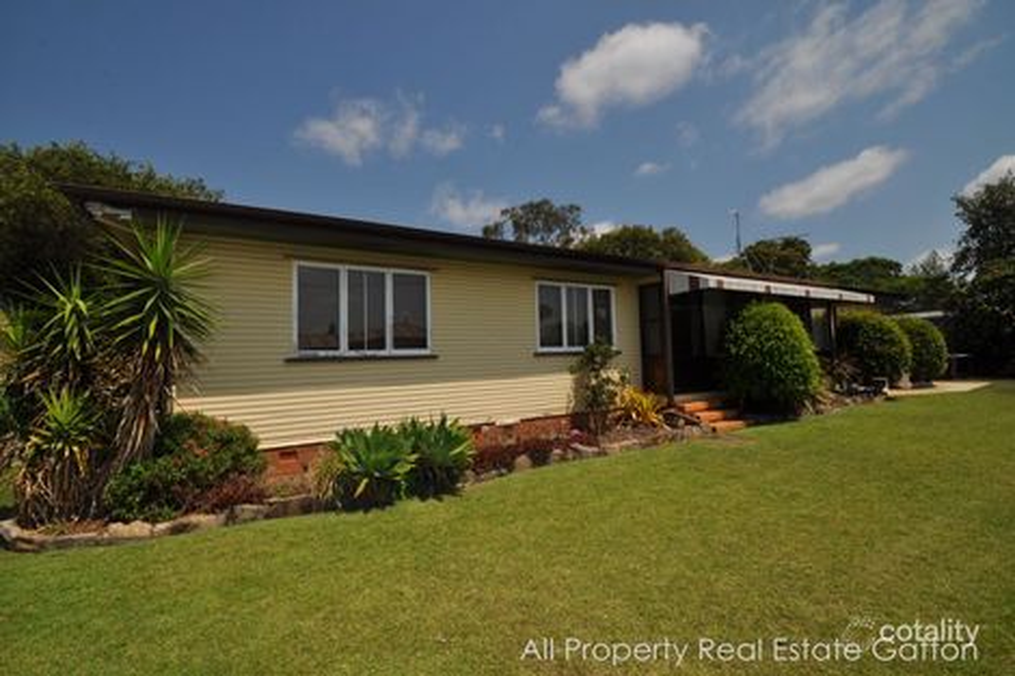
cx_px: 508
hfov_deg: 100.4
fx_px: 423
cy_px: 338
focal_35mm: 15
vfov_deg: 77.3
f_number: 18
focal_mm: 10
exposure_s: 1/200
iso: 200
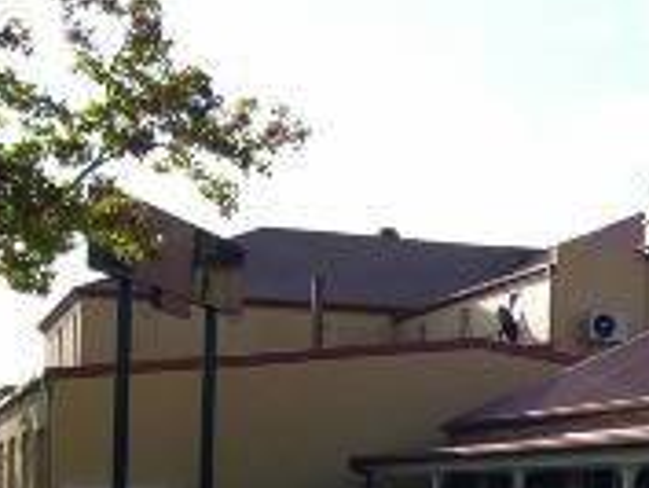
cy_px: 517
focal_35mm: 86
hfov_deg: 22.0
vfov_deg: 16.7
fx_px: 1613
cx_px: 631
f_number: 7.6
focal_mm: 8
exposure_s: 1/149
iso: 141
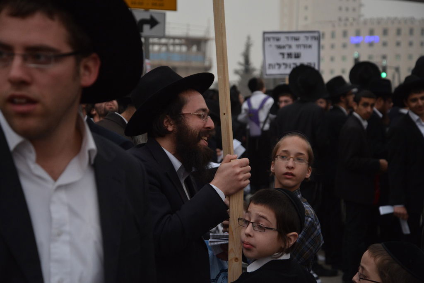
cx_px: 212
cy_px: 142
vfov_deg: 19.5
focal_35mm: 70
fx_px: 825
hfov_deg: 28.8
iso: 1600
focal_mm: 70
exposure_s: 1/125
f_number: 5
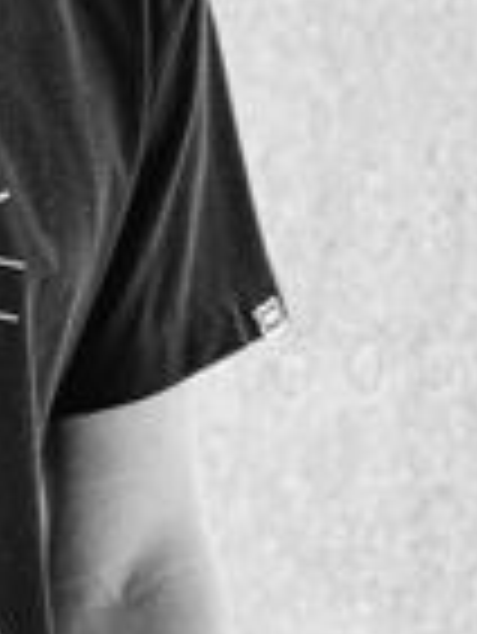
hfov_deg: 4.1
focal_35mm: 364
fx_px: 6678
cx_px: -117
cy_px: 272
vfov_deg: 5.4
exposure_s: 1/147
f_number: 2.8
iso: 20
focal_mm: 9
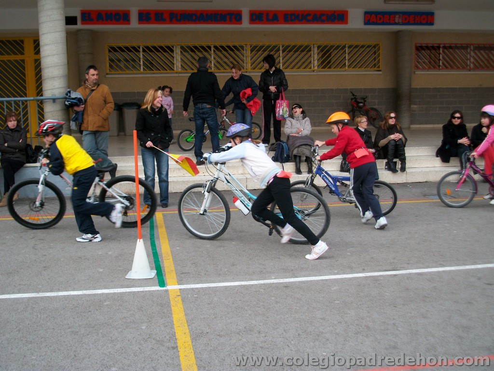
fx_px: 557
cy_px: 186
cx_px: 247
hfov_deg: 47.9
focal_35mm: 39
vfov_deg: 36.8
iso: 148
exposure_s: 1/125
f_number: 3.2
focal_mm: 7.1
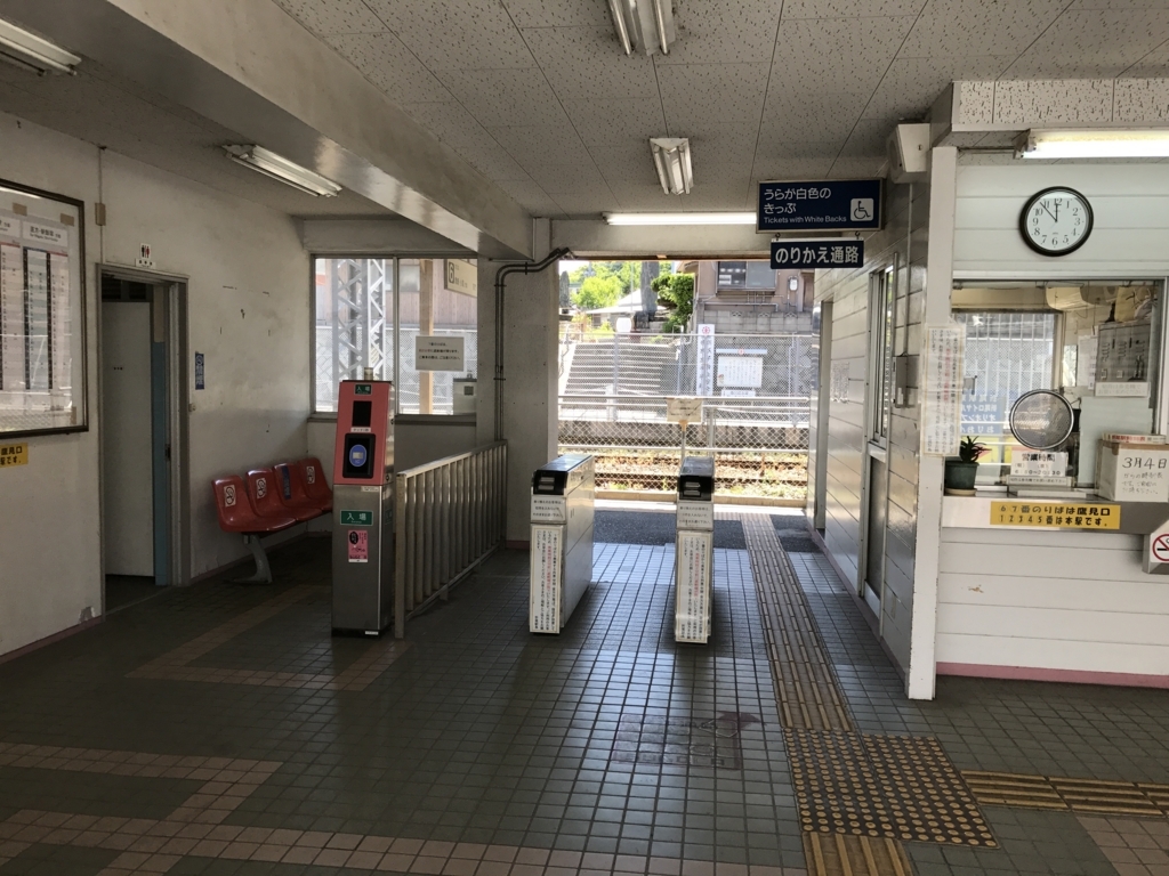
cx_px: 584
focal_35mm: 28
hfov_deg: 63.4
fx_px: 946
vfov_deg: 49.7
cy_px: 438
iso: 20
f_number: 1.8
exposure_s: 1/308
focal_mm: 3.99
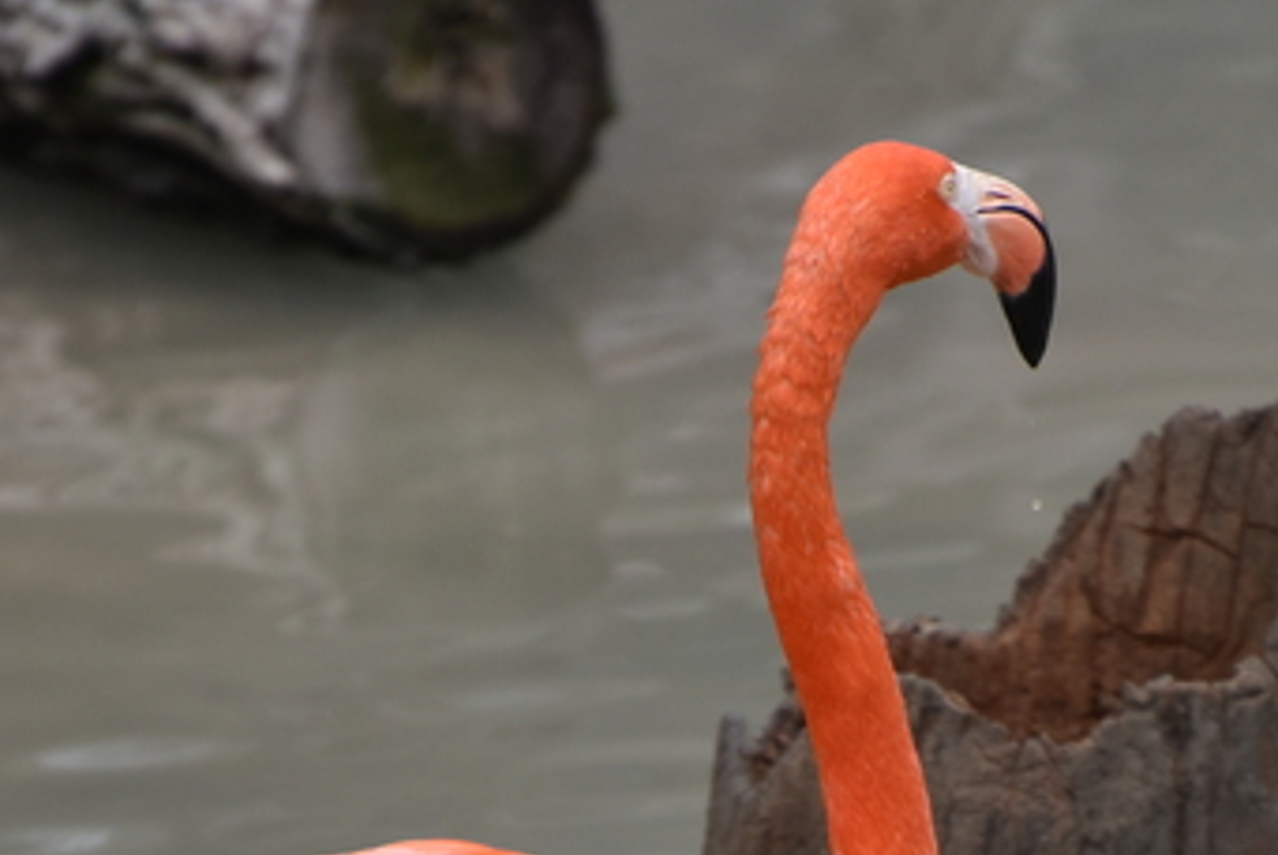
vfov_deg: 1.2
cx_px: 791
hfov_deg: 1.8
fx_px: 40006
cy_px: 1185
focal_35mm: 1126
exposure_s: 1/640
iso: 320
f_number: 5.6
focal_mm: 300
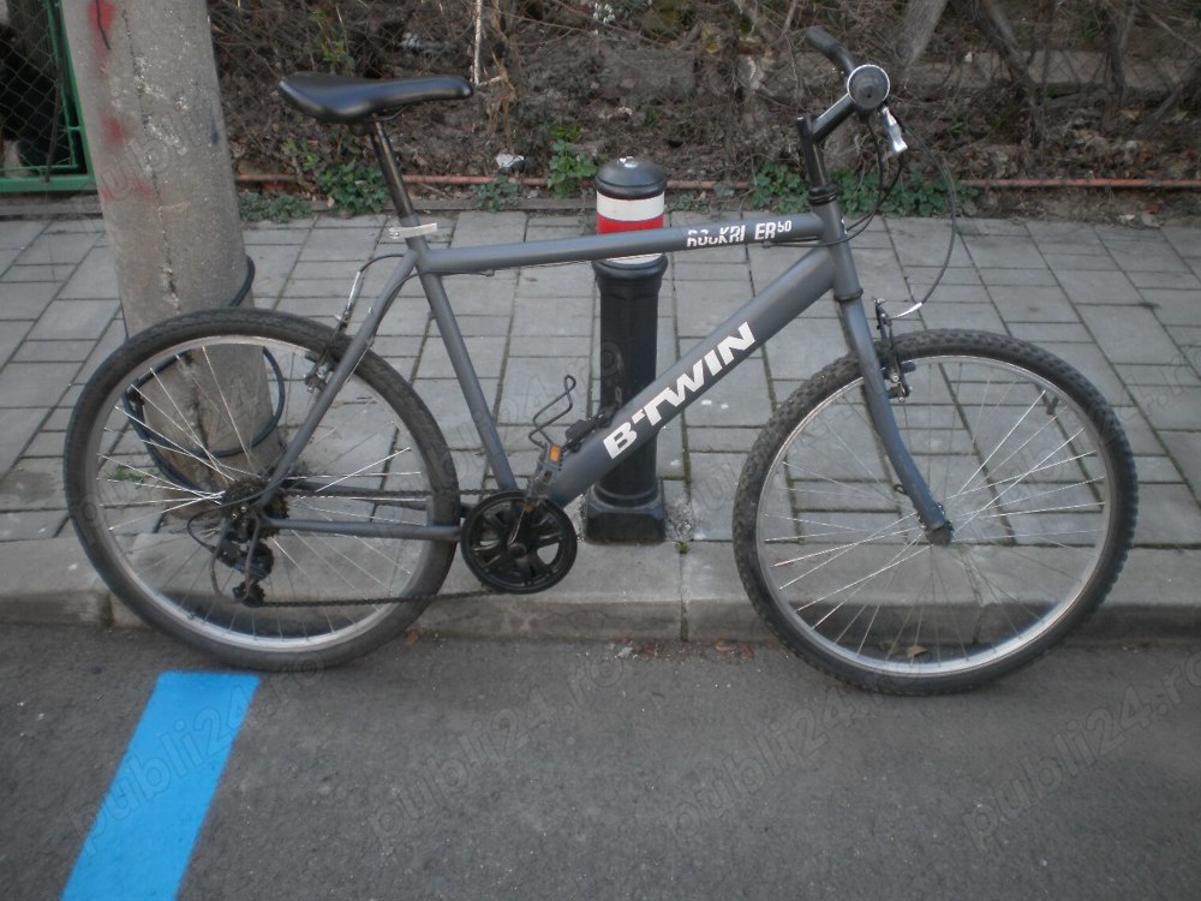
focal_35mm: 36
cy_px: 450
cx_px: 600
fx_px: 1249
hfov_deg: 51.4
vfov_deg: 39.7
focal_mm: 6.3
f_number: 3.1
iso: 100
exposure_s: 1/80
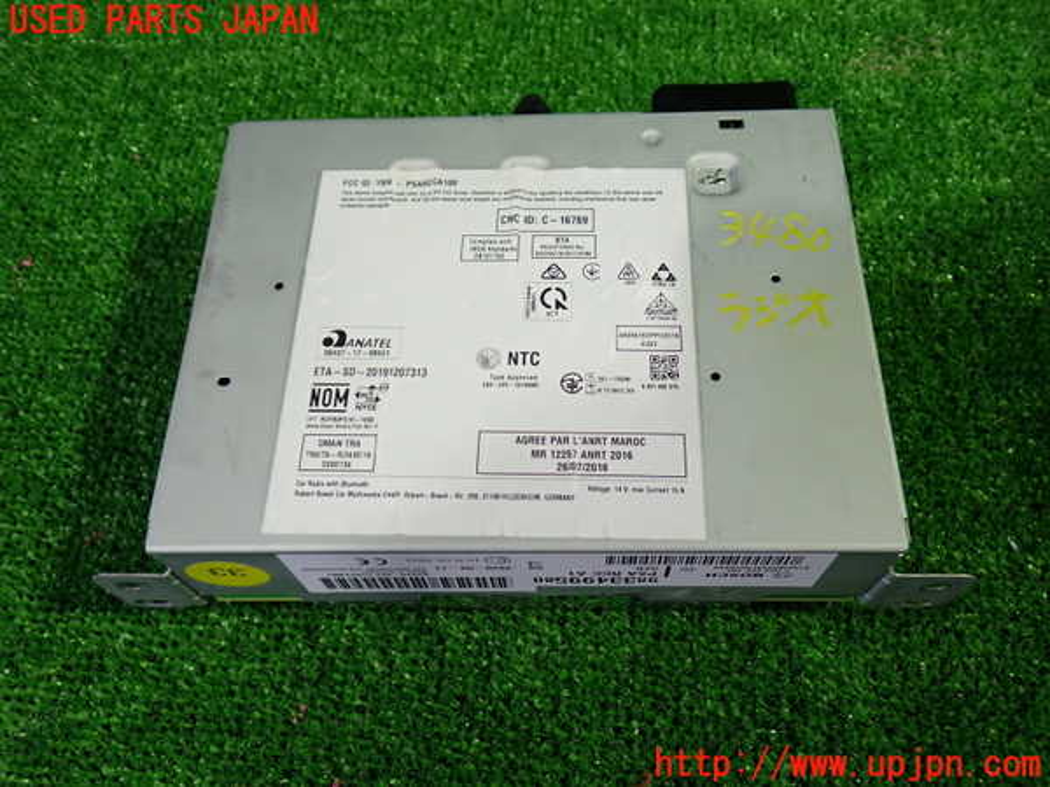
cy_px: 394
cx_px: 525
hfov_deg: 60.0
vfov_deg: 46.8
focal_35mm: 30
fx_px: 910
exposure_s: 1/30
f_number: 2.3
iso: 250
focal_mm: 5.4
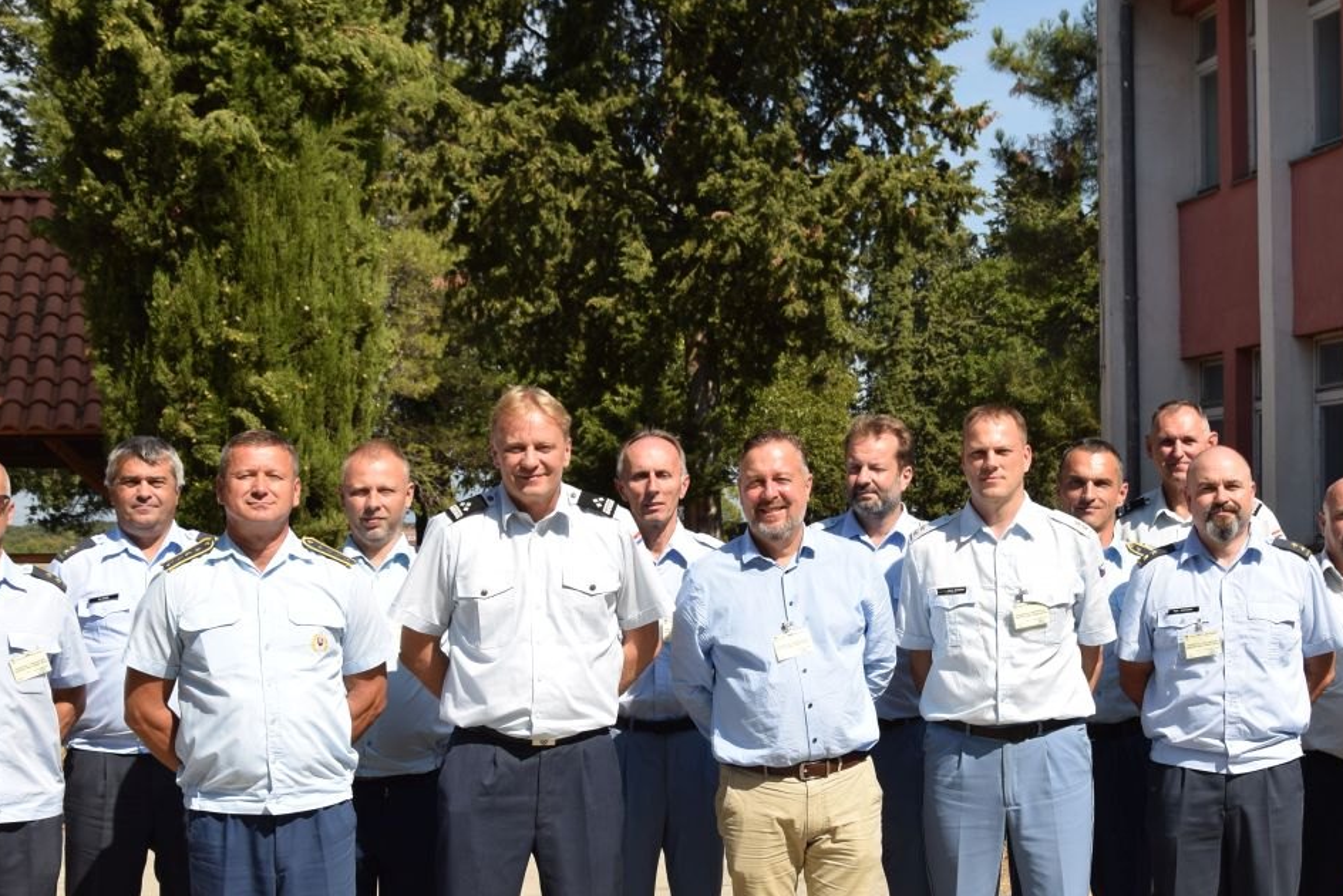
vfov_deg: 22.2
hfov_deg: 32.6
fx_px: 2276
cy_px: 574
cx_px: 903
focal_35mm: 61
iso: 100
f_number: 9
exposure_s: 1/250
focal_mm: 24
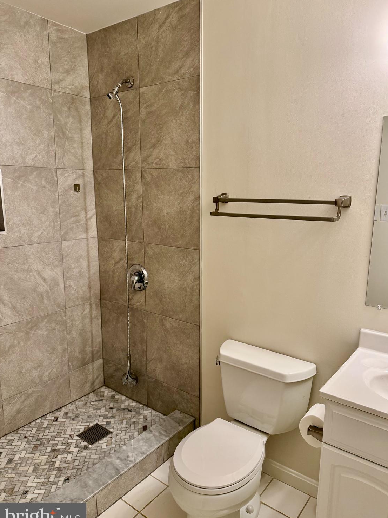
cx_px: 201
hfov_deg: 54.9
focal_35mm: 25
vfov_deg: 69.4
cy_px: 262
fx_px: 374
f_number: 1.78
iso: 200
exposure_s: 1/120
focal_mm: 6.76
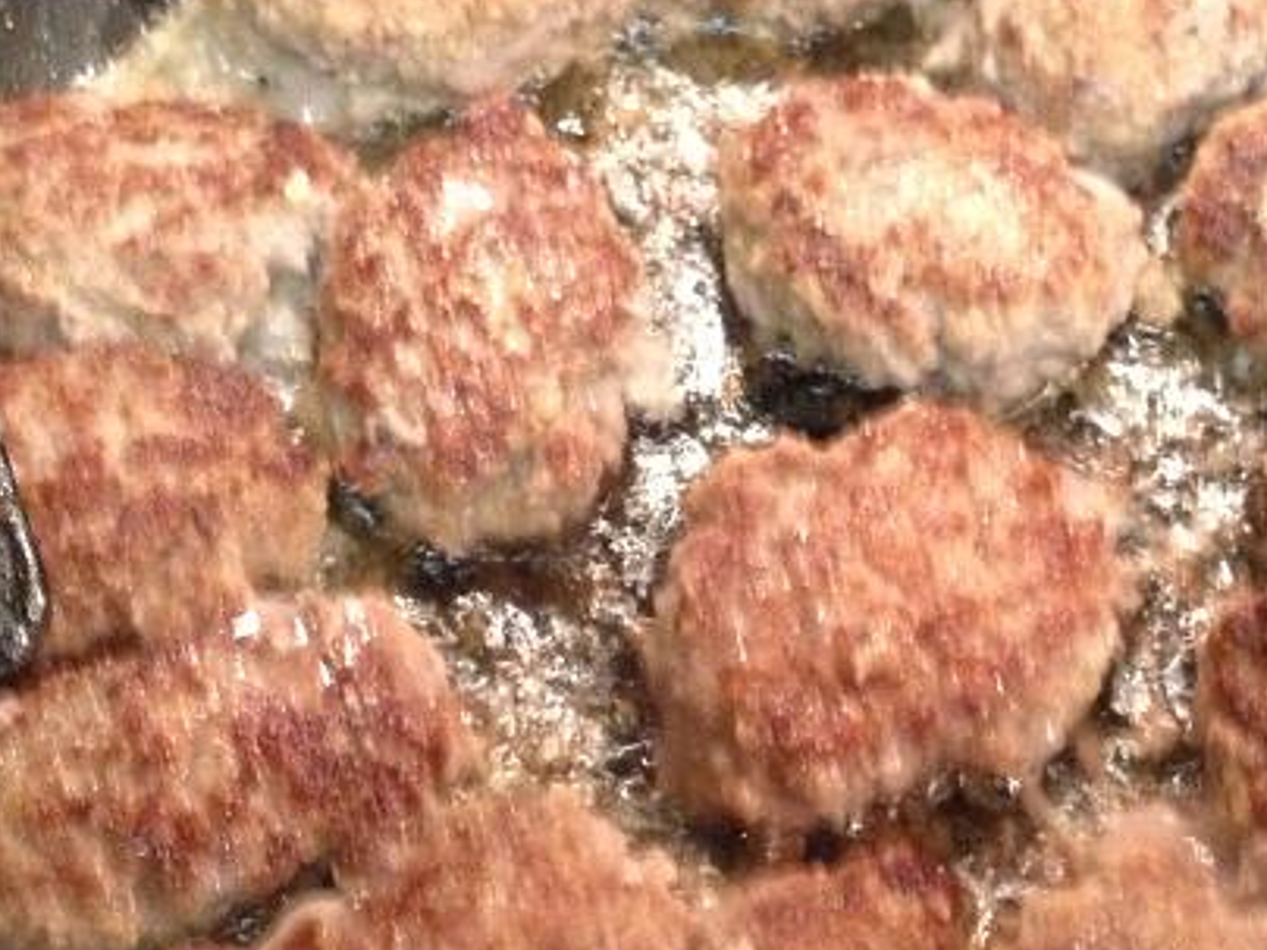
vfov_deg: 17.4
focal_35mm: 85
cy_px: 459
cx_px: 778
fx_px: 3111
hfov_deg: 23.0
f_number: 2.4
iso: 500
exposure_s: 1/15
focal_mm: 4.28
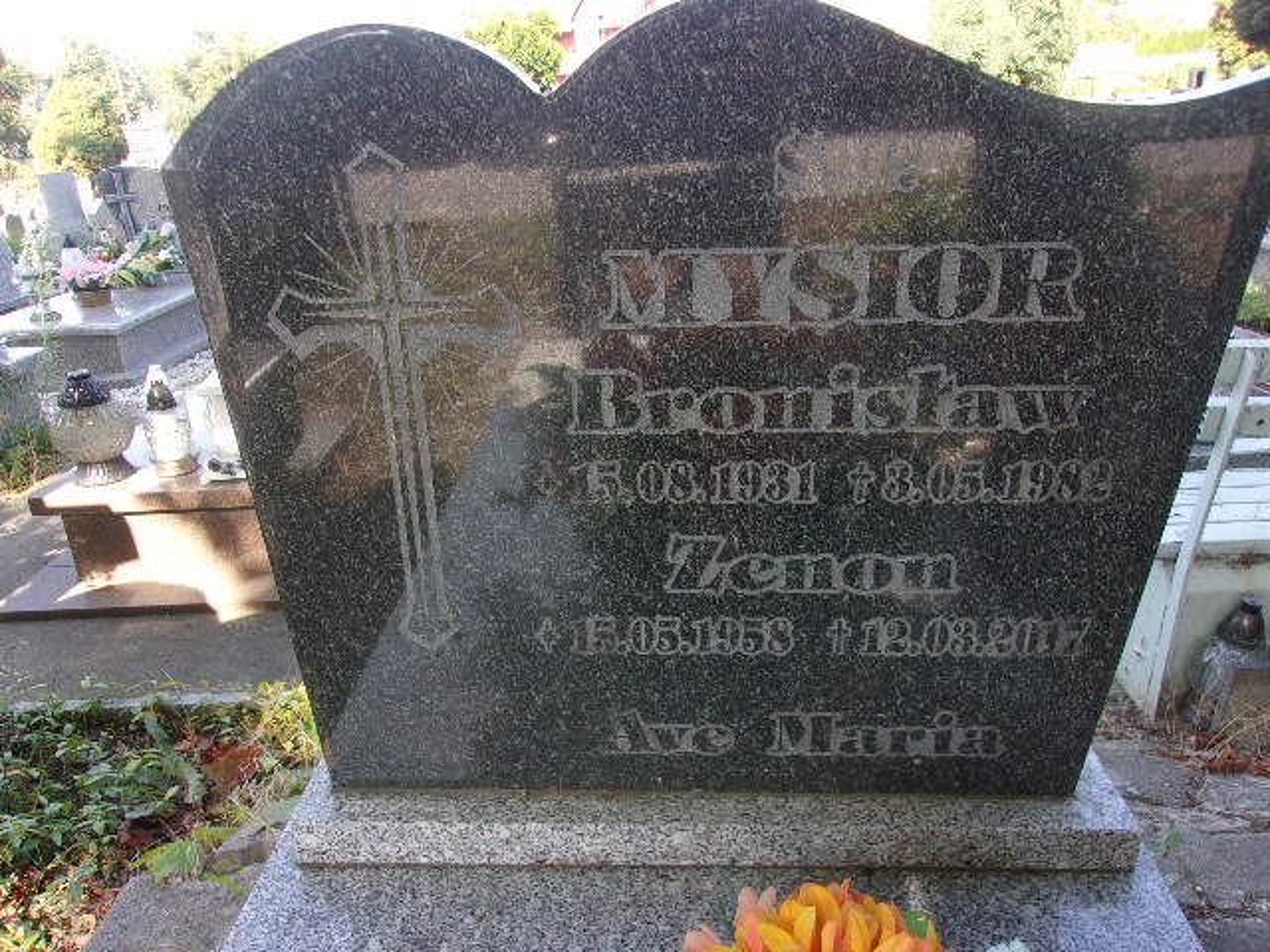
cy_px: 476
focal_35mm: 27
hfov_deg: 65.3
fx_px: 991
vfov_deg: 51.4
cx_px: 635
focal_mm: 4.9
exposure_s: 1/120
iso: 80
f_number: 3
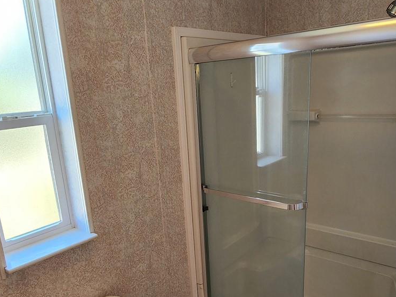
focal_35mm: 28
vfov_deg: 49.2
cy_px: 187
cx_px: 190
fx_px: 320
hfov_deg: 63.4
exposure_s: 1/60
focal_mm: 2.2
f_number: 2.2
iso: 160
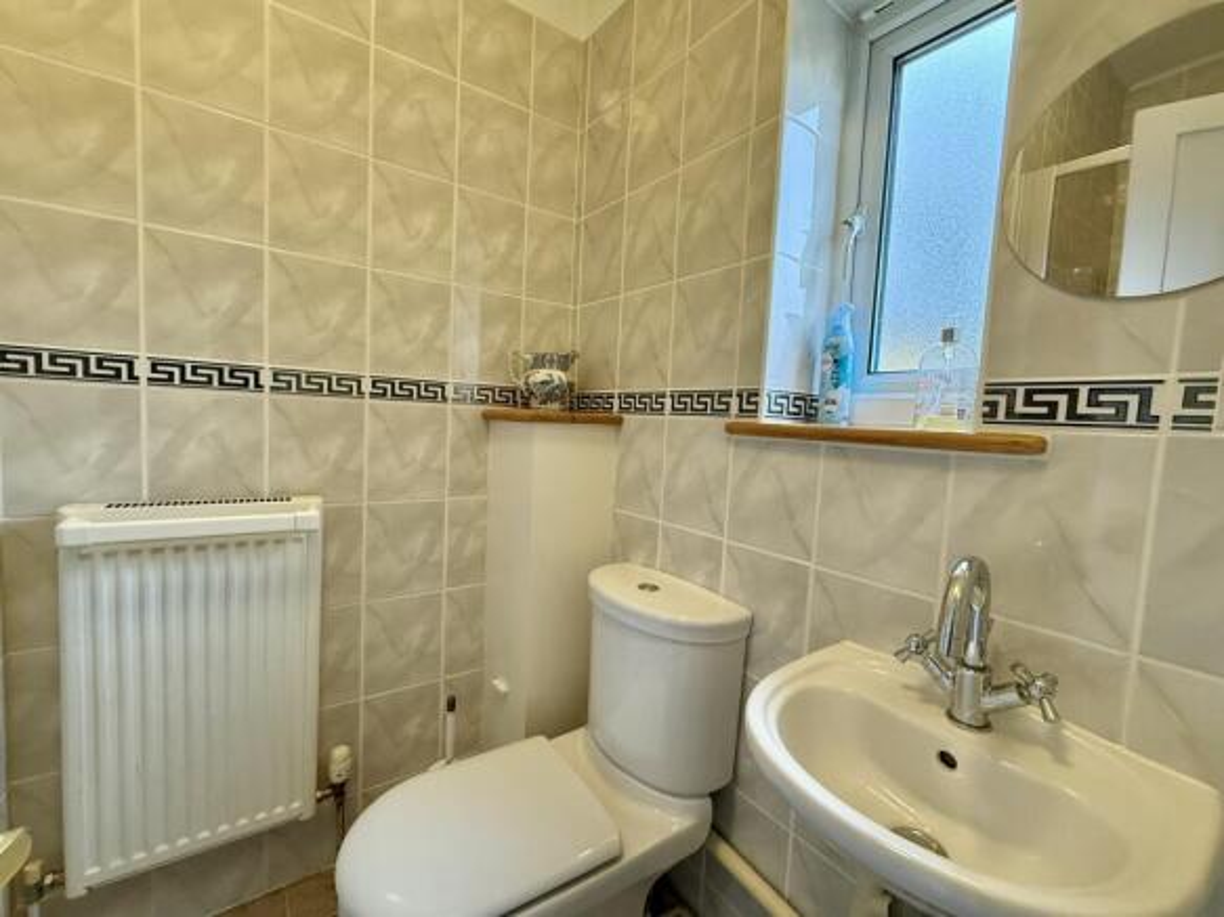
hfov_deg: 102.1
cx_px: 612
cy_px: 458
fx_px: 495
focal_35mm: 14
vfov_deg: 85.7
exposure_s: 1/100
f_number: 2.2
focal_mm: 2.22
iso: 640
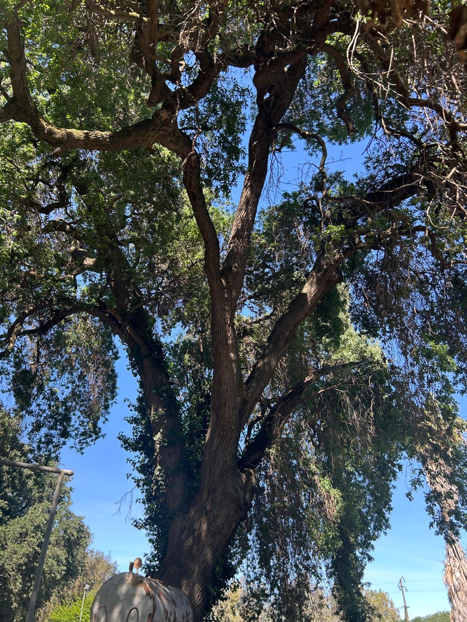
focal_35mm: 26
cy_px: 311
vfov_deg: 67.3
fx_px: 468
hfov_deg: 53.1
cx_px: 234
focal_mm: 5.7
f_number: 1.5
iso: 50
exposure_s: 1/461
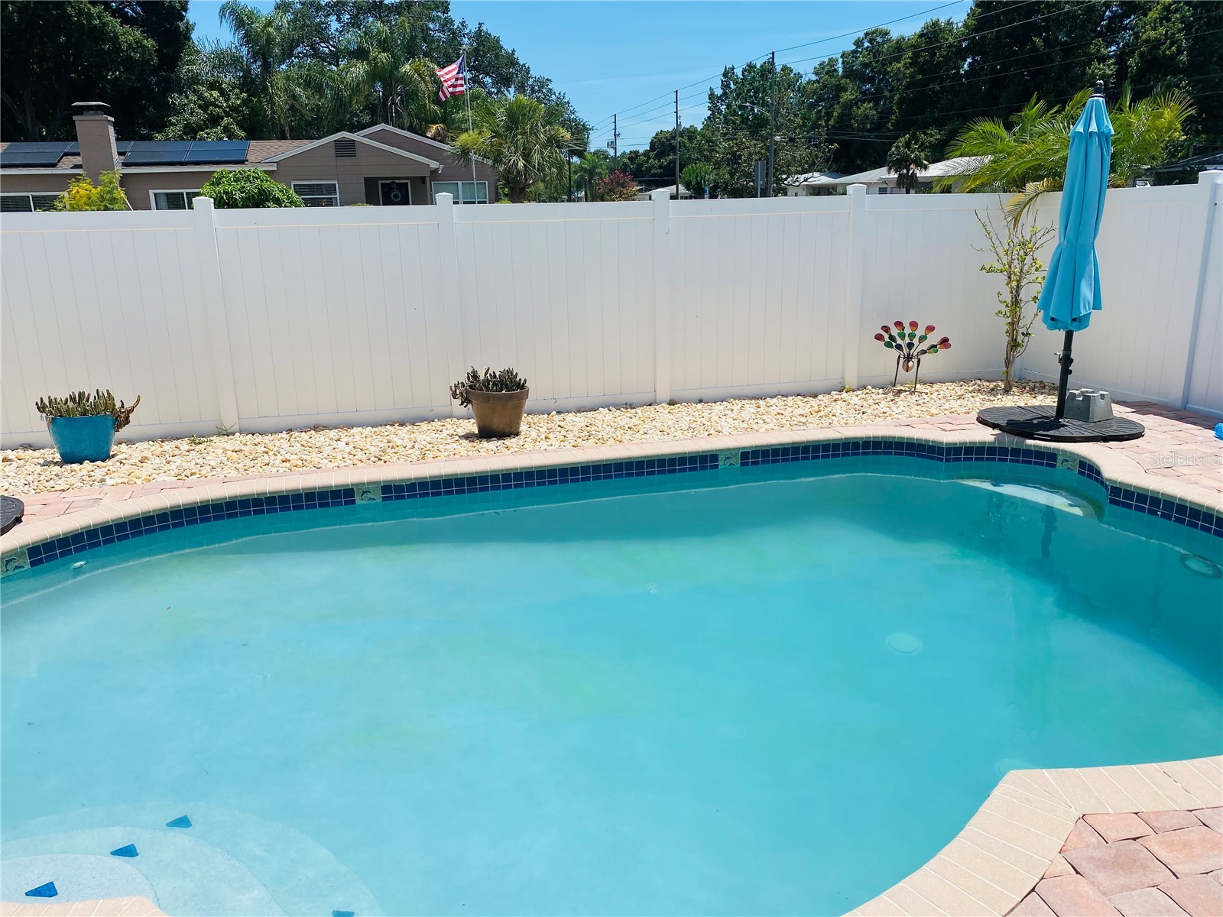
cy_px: 458
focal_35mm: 26
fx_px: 919
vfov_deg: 53.1
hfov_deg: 67.3
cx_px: 612
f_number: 1.8
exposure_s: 1/5025
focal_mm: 4.25
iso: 32
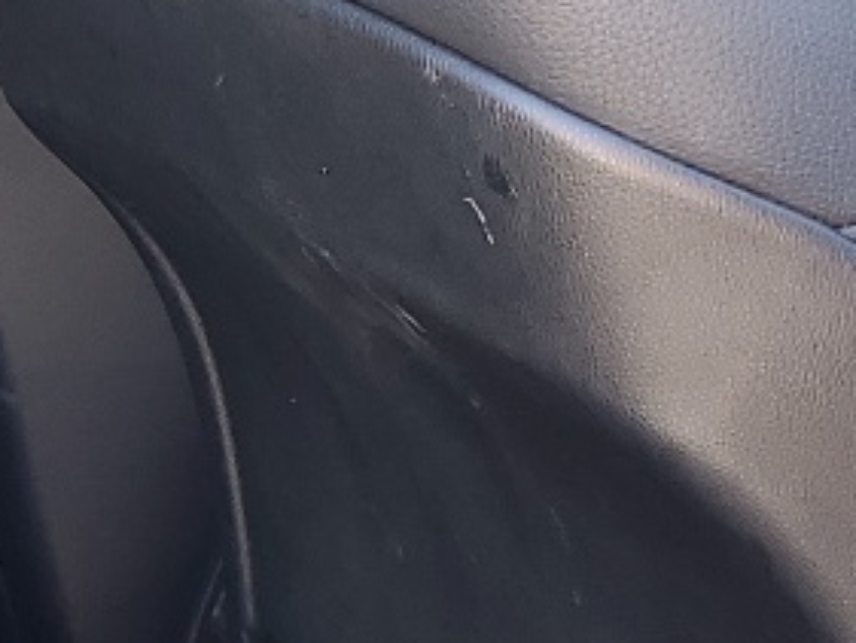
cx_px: -530
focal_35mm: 148
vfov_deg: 10.0
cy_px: 369
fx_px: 3661
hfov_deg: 12.5
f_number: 1.5
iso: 53
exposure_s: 1/60.2
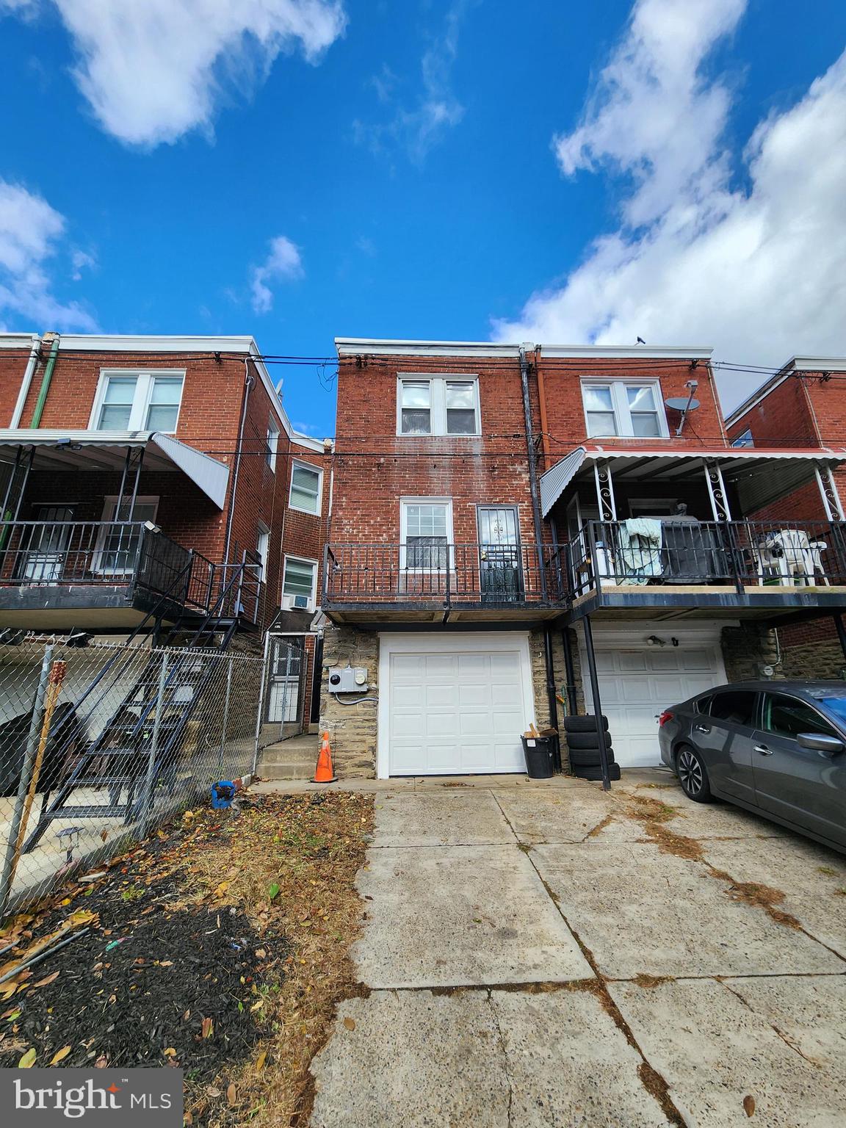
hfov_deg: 89.9
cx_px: 423
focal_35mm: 13
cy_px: 564
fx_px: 424
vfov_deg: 106.2
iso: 50
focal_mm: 2.2
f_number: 2.2
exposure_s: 1/1005
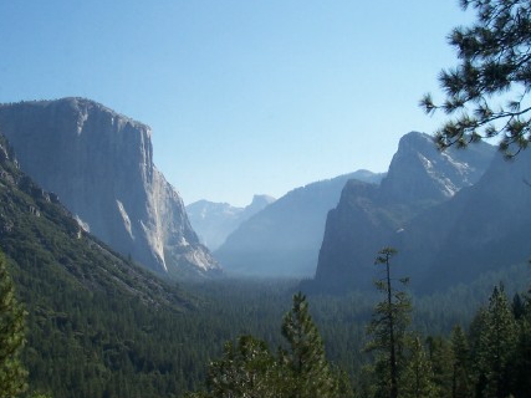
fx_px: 675
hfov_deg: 43.0
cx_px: 270
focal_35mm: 44
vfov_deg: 32.8
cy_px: 170
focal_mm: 5.6
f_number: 5.6
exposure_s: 1/500
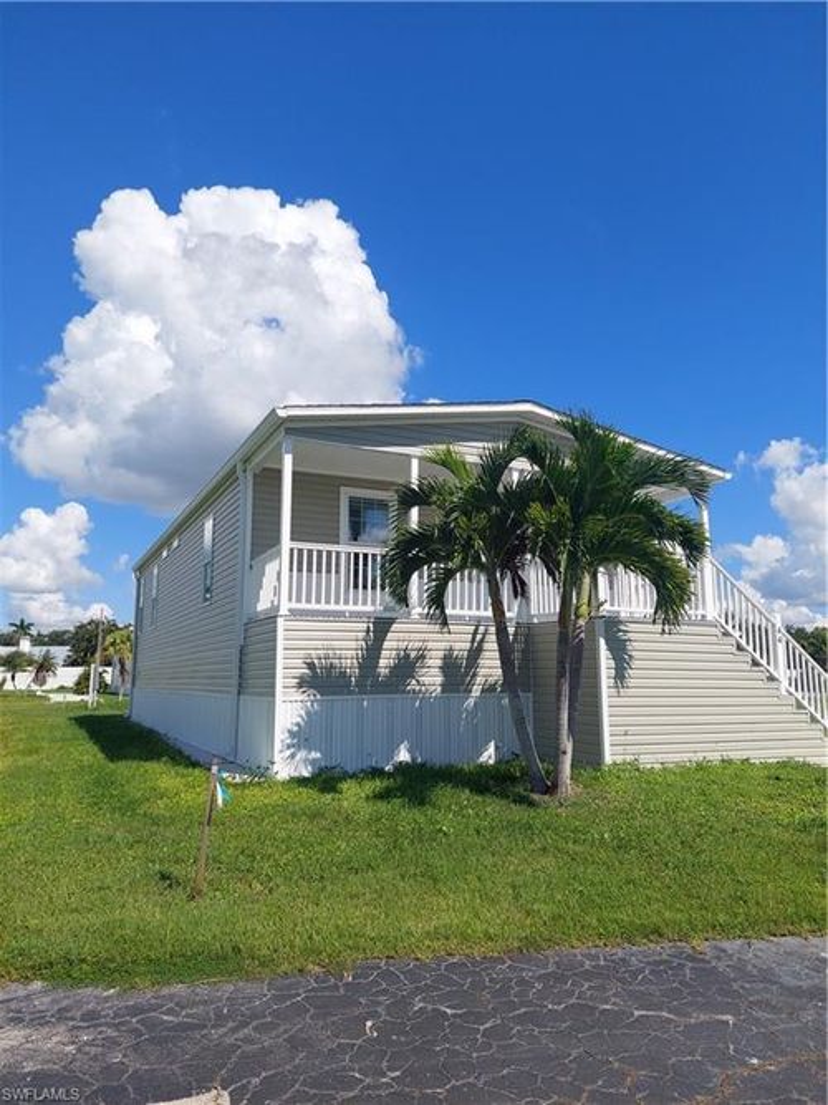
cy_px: 552
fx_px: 766
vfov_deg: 71.6
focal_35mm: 24
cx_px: 414
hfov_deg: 56.8
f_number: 1.8
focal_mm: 5.23
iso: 40
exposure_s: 1/2450
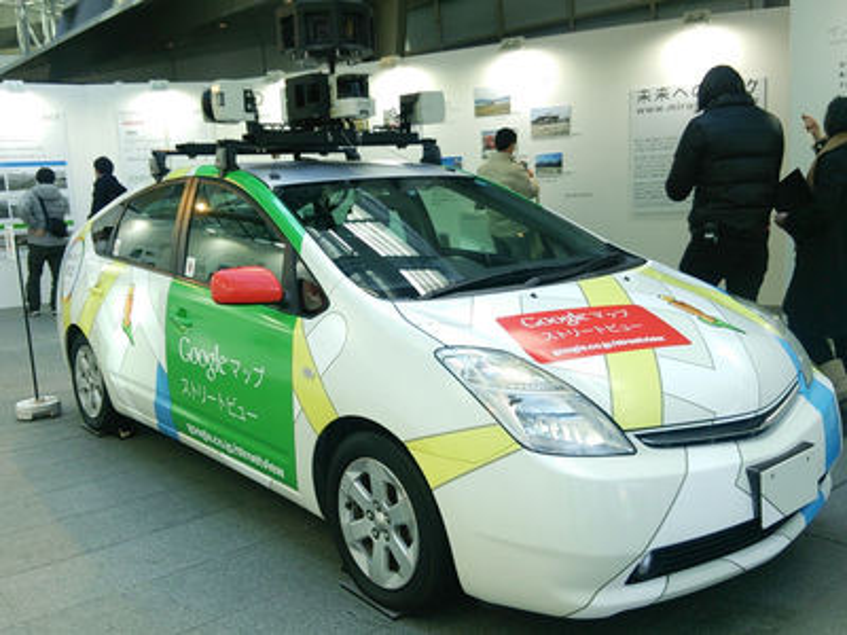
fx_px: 734
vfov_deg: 46.8
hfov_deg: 60.0
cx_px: 424
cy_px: 318
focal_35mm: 30
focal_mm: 4.06
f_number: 1.94
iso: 40
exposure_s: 1/140
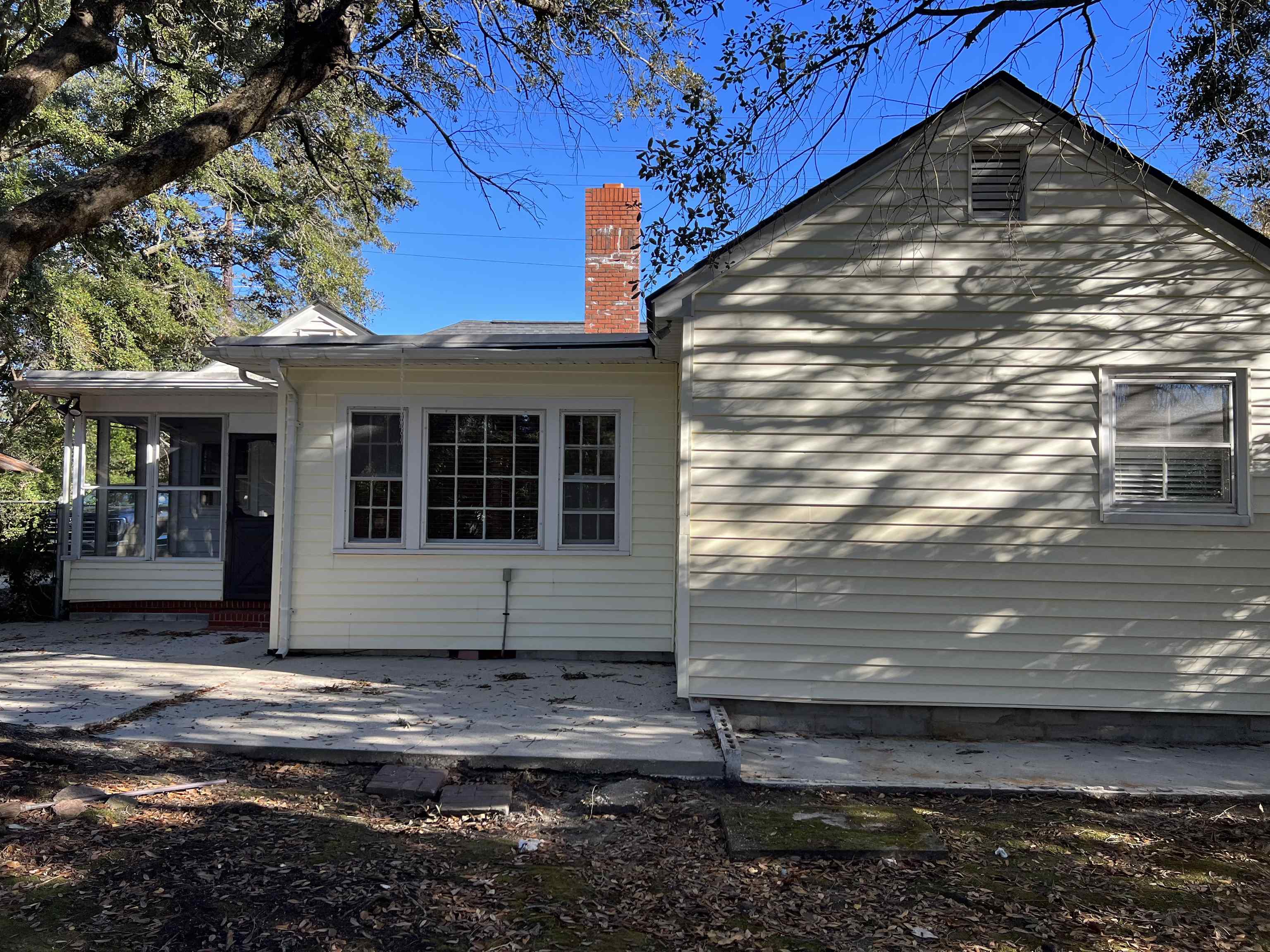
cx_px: 635
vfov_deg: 53.1
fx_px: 954
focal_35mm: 26
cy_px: 476
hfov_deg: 67.3
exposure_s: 1/965
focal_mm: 5.7
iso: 50
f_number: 1.5
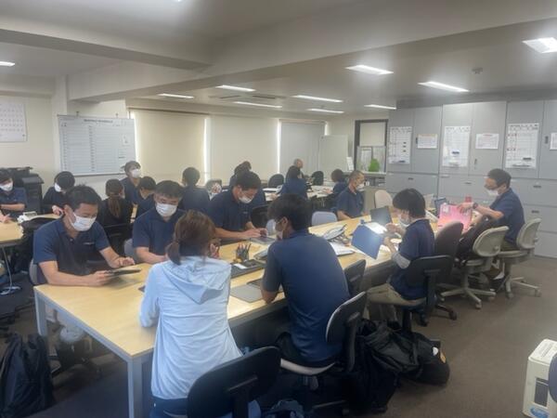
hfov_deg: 67.3
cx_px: 278
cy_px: 209
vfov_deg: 53.1
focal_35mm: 26
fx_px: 418
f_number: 1.6
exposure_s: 1/120
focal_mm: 4.2
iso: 80
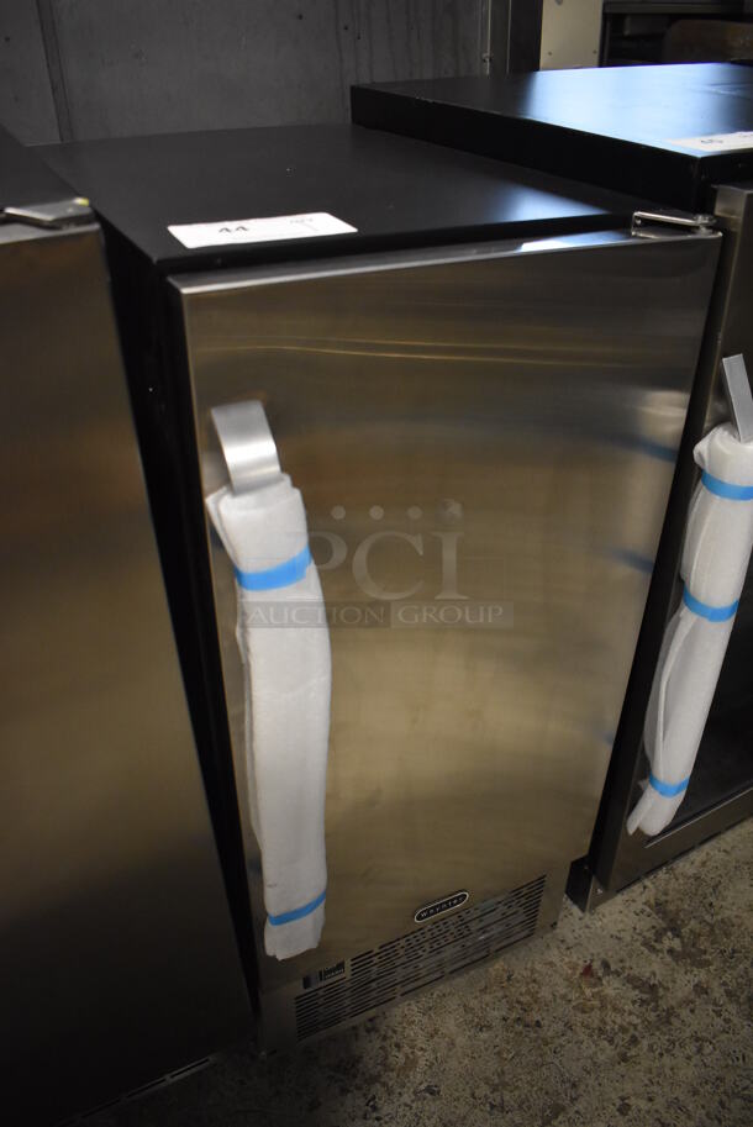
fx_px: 846
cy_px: 564
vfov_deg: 67.3
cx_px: 376
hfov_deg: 48.0
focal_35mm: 27
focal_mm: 18
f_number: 3.5
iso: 2200
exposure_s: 1/125
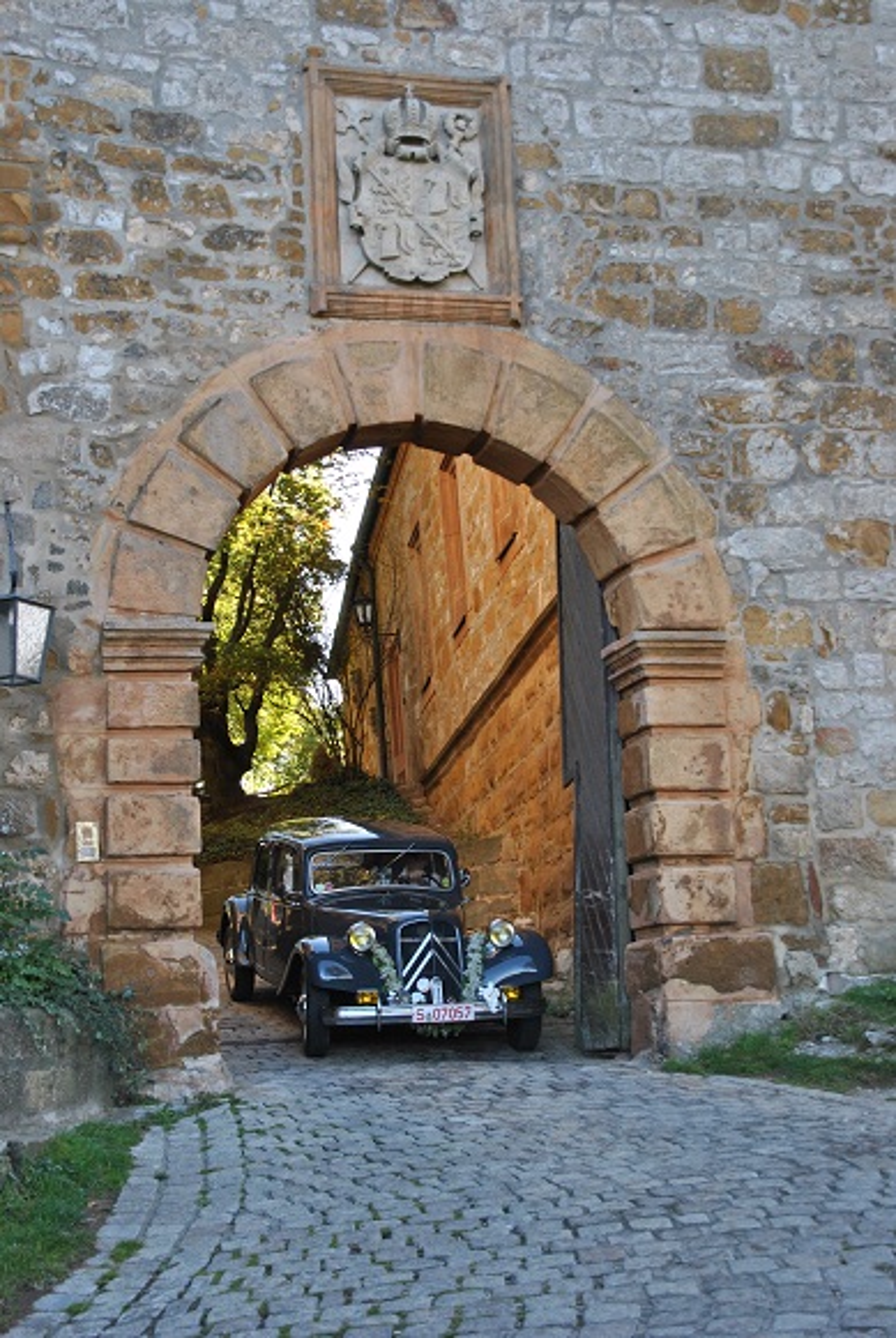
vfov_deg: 38.8
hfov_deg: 26.6
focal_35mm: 51
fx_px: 1898
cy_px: 669
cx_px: 448
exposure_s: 1/125
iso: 200
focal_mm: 34
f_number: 5.6
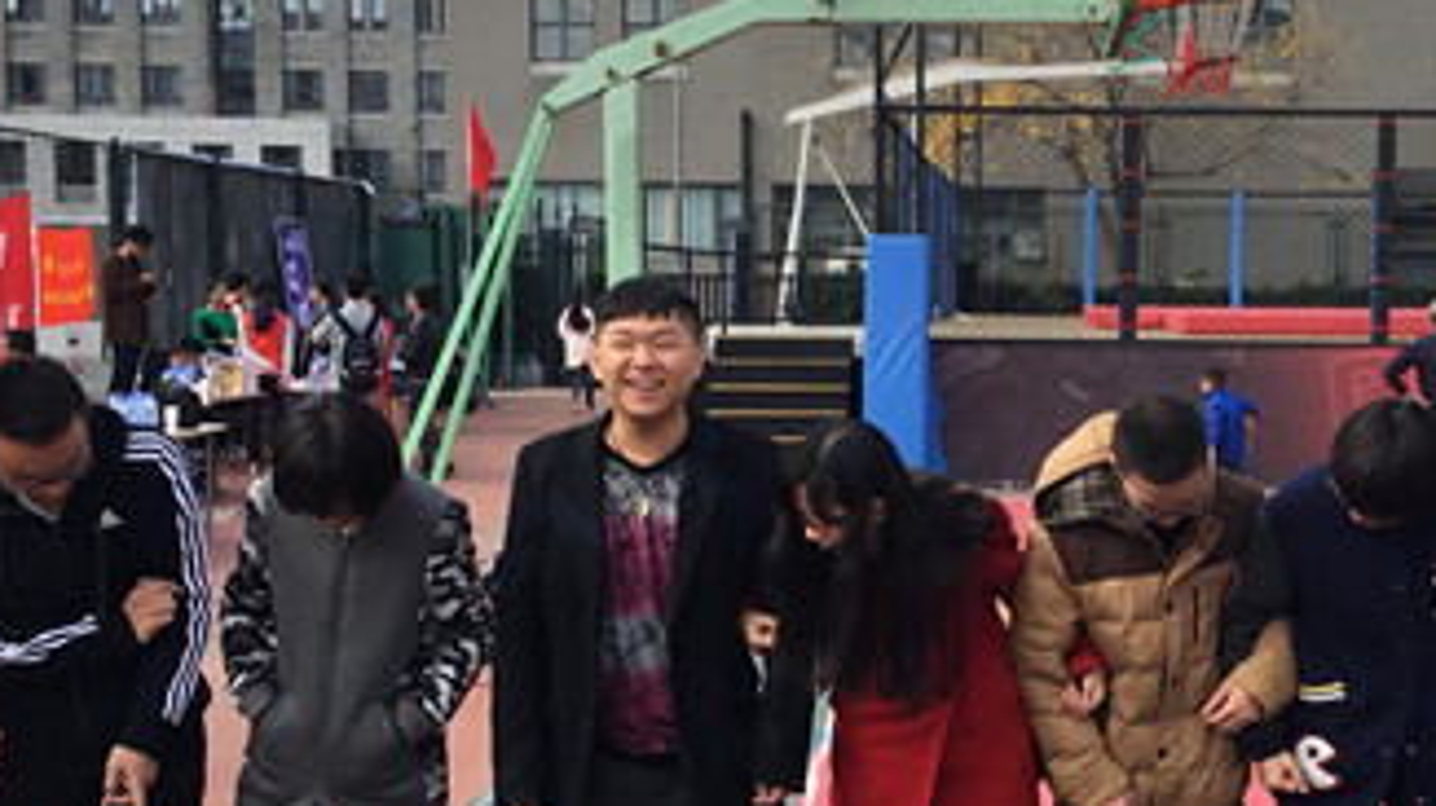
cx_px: 1040
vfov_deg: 19.0
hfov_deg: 32.8
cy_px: 531
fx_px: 2398
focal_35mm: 63
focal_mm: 4.15
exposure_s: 1/855
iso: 25
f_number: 2.2
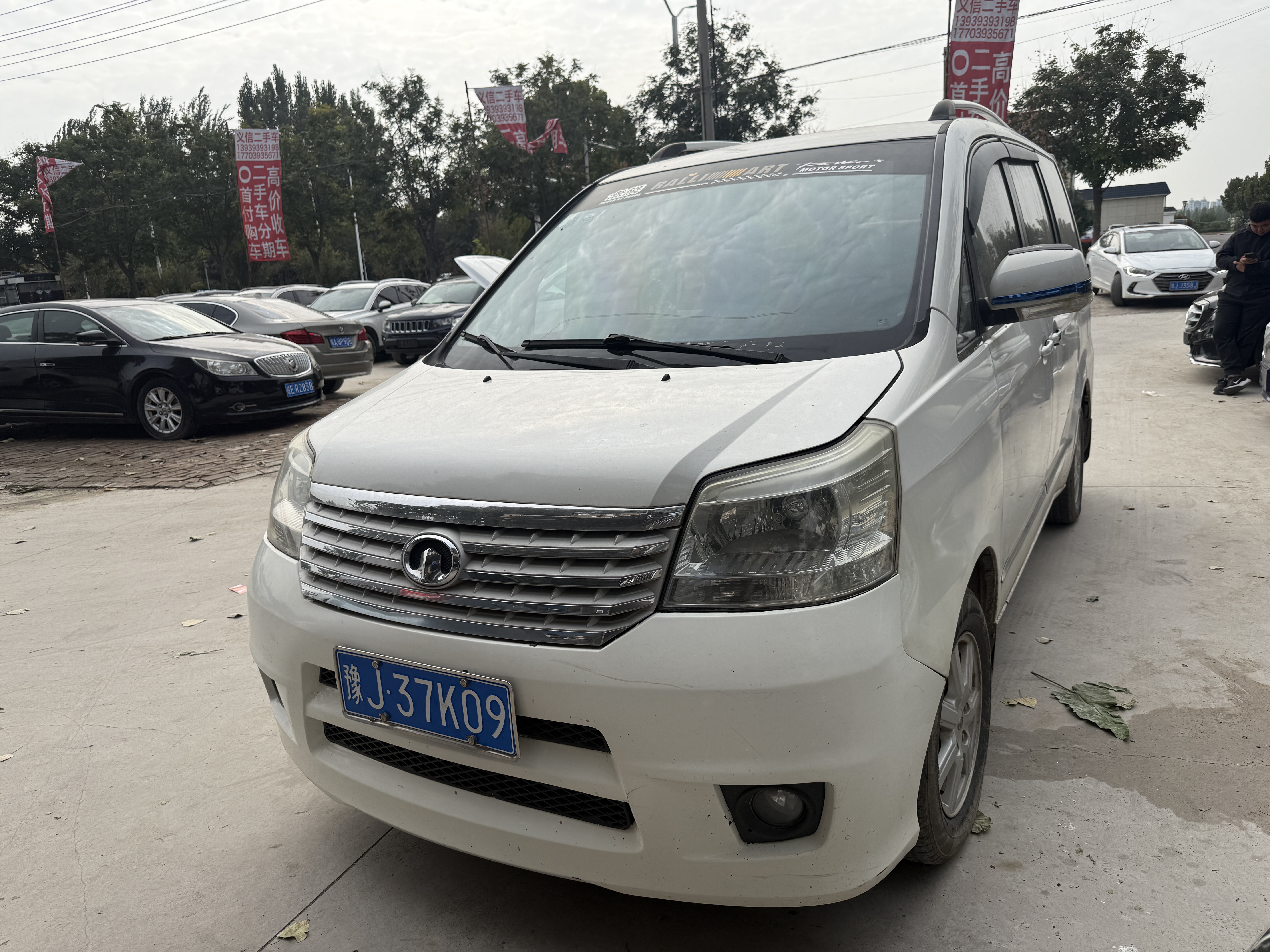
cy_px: 476
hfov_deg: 71.6
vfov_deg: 56.8
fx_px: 881
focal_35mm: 24
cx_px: 635
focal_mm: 6.76
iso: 80
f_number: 1.78
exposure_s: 1/4975
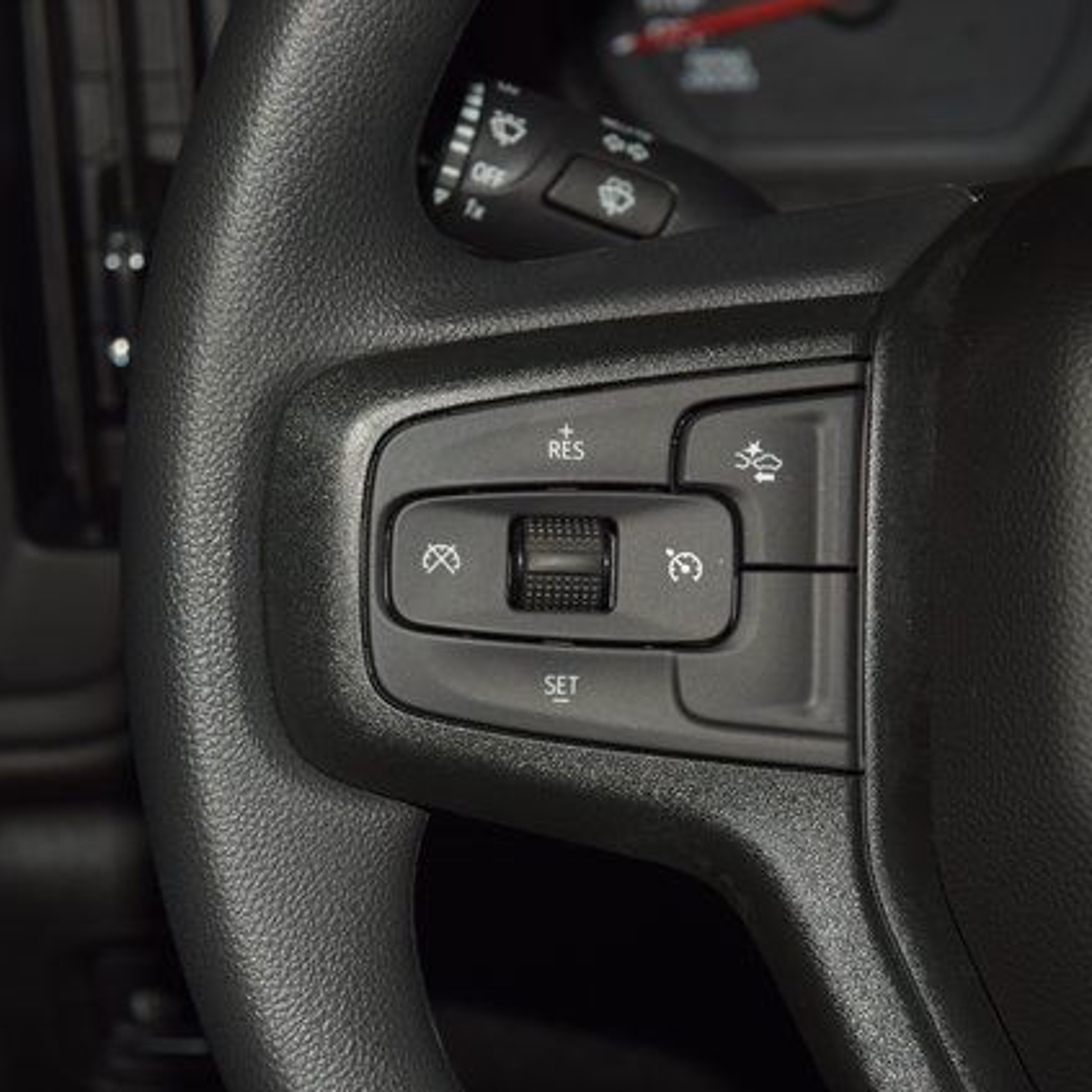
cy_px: 546
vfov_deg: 12.9
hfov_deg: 12.9
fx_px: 4818
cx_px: 596
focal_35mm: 135
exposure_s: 1/125
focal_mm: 70
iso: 100
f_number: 8
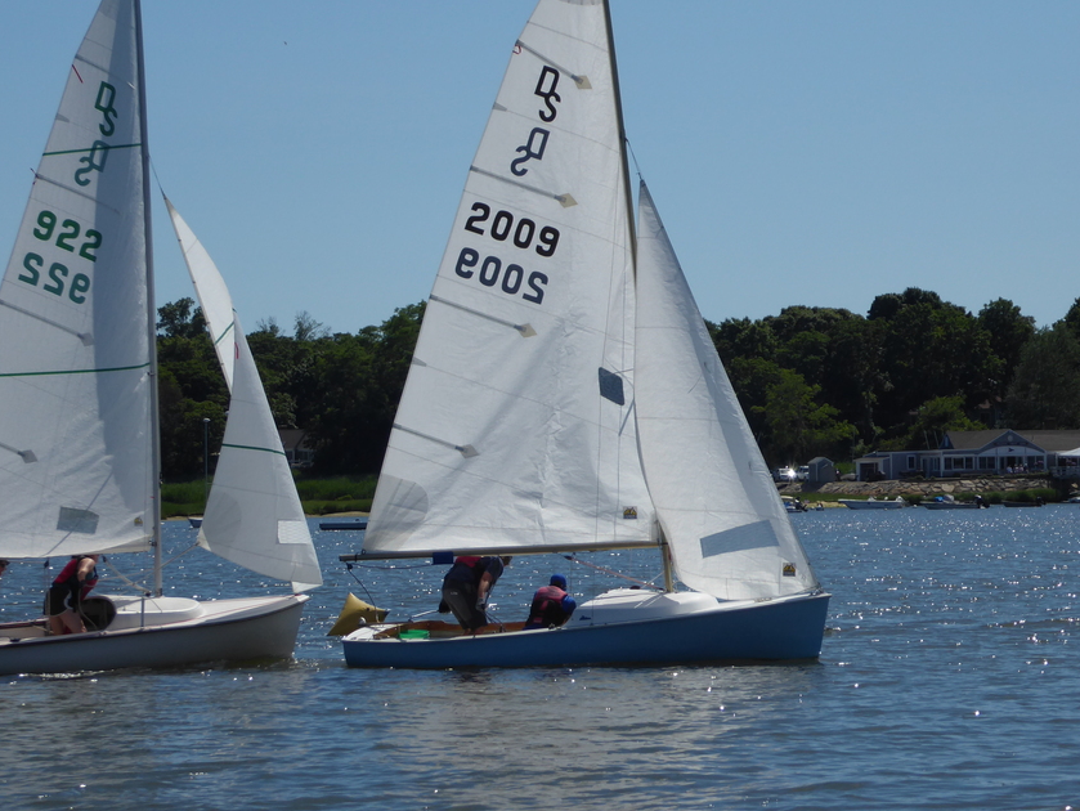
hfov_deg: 10.8
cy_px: 380
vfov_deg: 8.1
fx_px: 5712
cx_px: 472
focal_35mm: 183
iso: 80
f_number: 5.3
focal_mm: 24.2
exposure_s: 1/1000
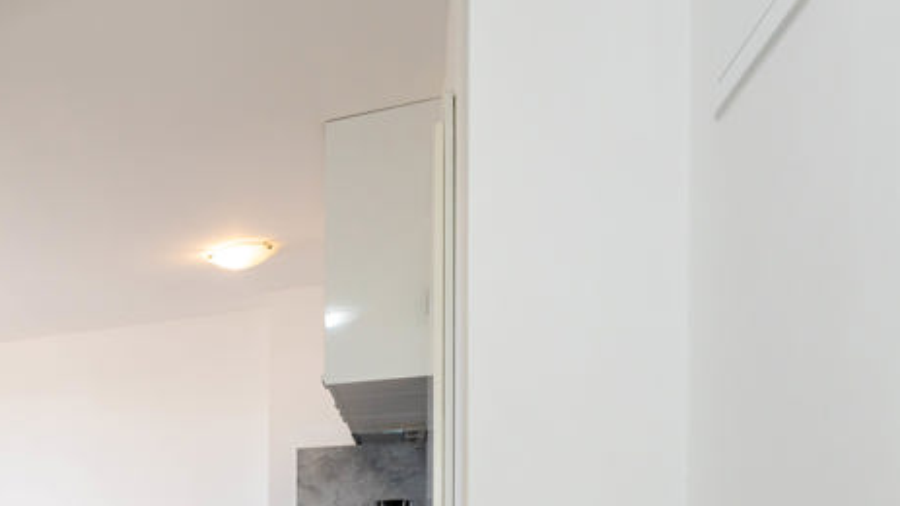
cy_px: 529
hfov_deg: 39.4
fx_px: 906
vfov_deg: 28.8
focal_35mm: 38
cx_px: -161
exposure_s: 1/100
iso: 800
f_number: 7.1
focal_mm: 14
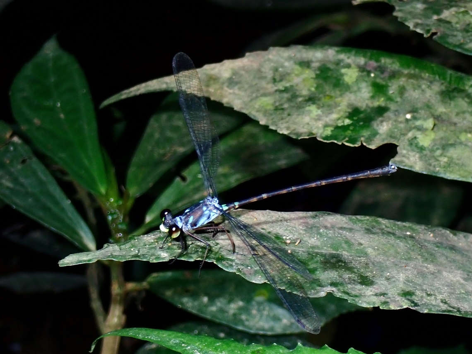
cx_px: 236
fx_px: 1364
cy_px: 177
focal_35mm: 100
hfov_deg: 19.6
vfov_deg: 14.8
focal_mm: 18
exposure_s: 1/200
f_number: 6.3
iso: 200
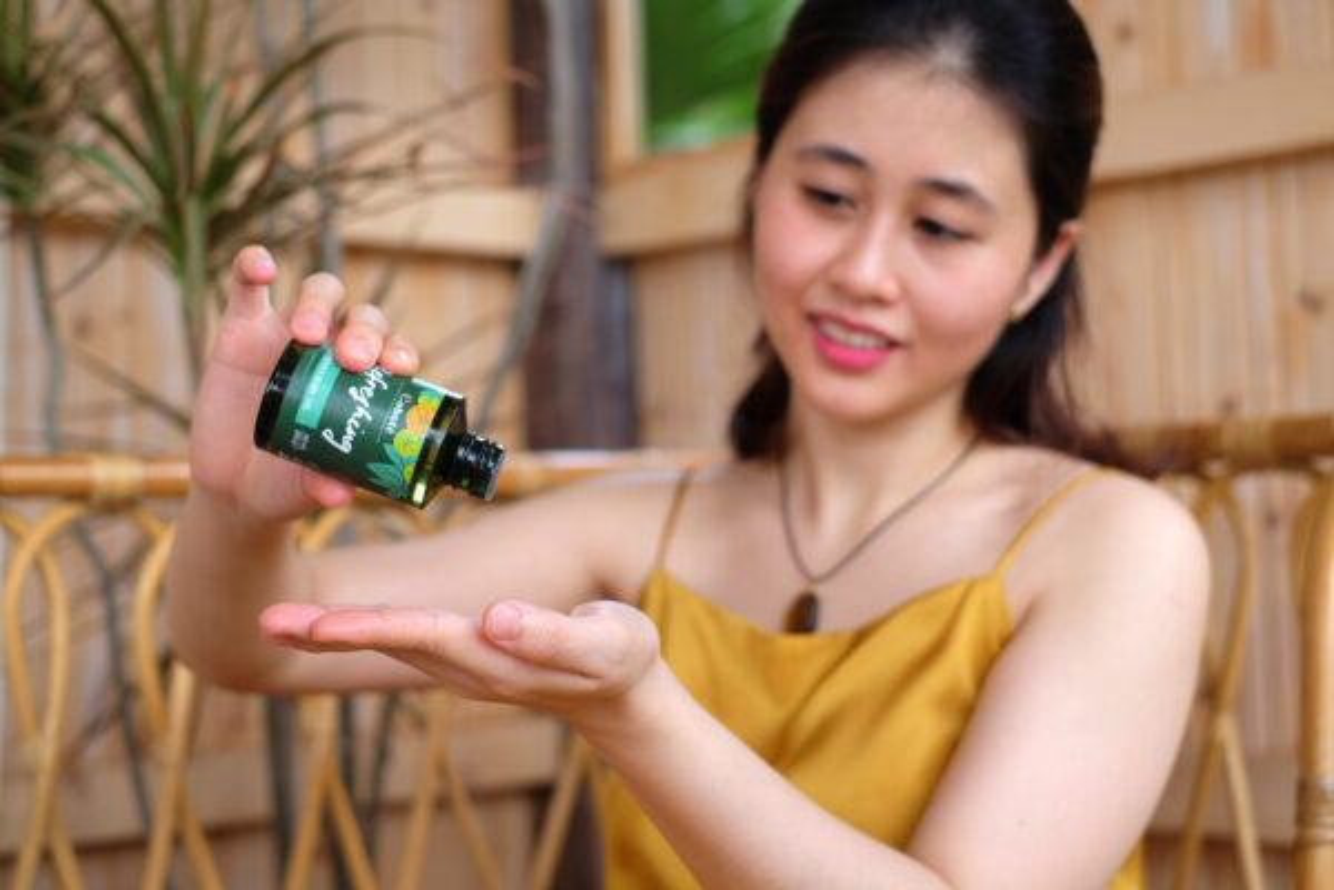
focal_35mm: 53
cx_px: 667
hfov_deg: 37.5
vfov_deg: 25.5
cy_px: 445
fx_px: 1964
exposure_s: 1/250
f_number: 2.8
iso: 200
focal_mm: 35
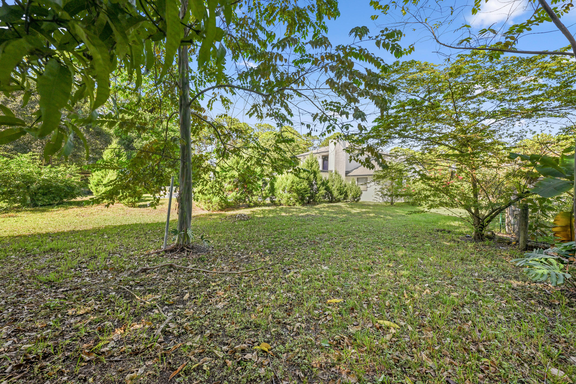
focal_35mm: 14
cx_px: 288
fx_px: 224
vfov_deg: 81.2
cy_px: 192
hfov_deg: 104.3
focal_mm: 14
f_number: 8
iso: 500
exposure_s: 1/1250
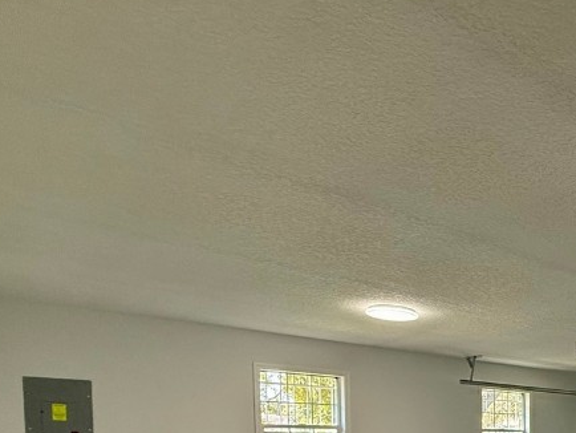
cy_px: 470
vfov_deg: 36.7
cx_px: 596
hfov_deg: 45.2
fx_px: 549
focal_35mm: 33
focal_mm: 2.22
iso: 320
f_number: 2.2
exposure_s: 1/120
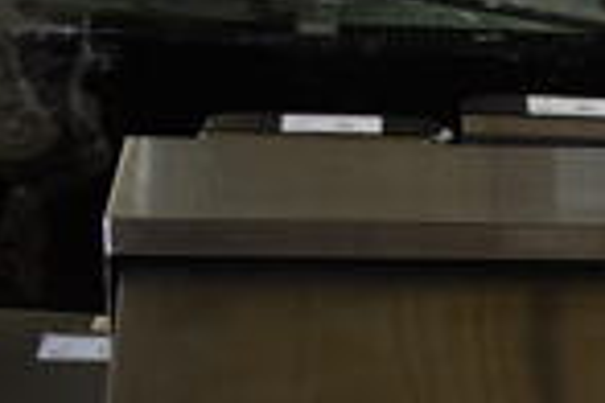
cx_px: 1049
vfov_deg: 11.5
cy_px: 687
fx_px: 1882
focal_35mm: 112
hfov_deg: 15.9
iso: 280
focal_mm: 18
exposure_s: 1/30
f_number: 3.5
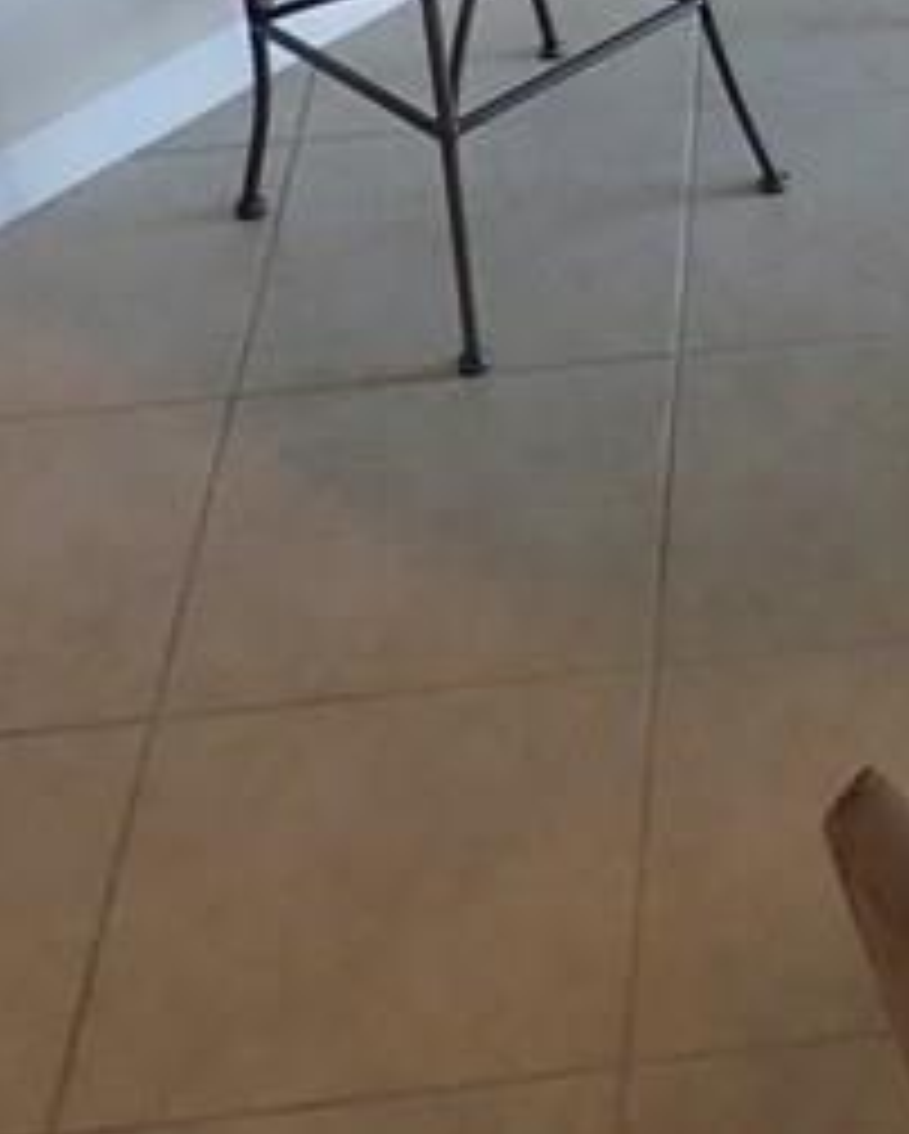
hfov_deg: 14.2
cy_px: -464
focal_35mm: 99
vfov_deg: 17.7
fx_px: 3325
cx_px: 1503
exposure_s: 1/60
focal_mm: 4.5
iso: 160
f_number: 2
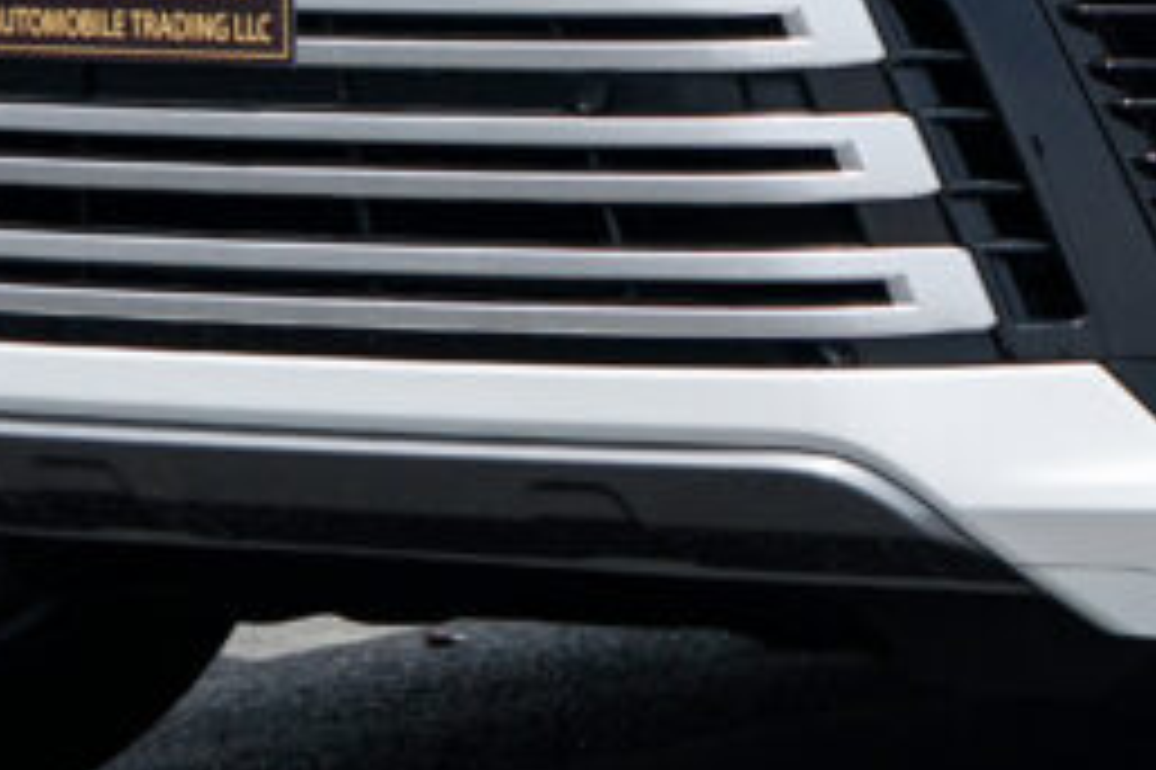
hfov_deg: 7.7
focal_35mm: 267
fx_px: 8568
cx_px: 1017
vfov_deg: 5.1
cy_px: -453
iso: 320
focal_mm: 67
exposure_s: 1/1000
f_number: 9
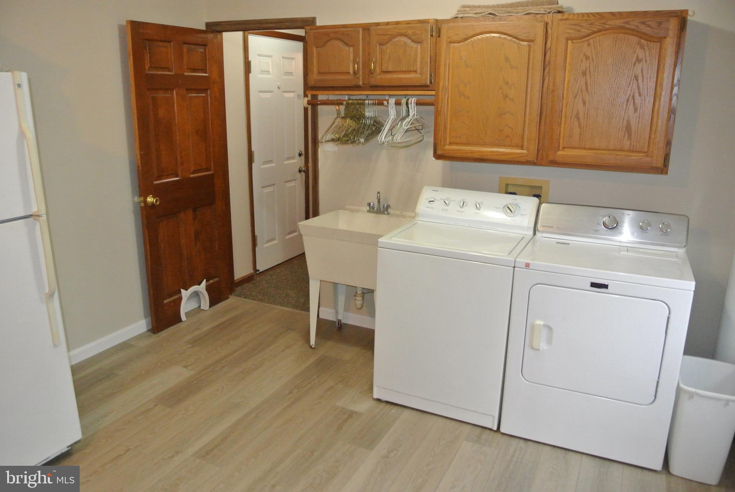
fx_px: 552
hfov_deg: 67.3
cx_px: 368
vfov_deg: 48.0
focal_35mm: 27
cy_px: 246
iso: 1100
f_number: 3.5
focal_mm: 10
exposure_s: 1/60
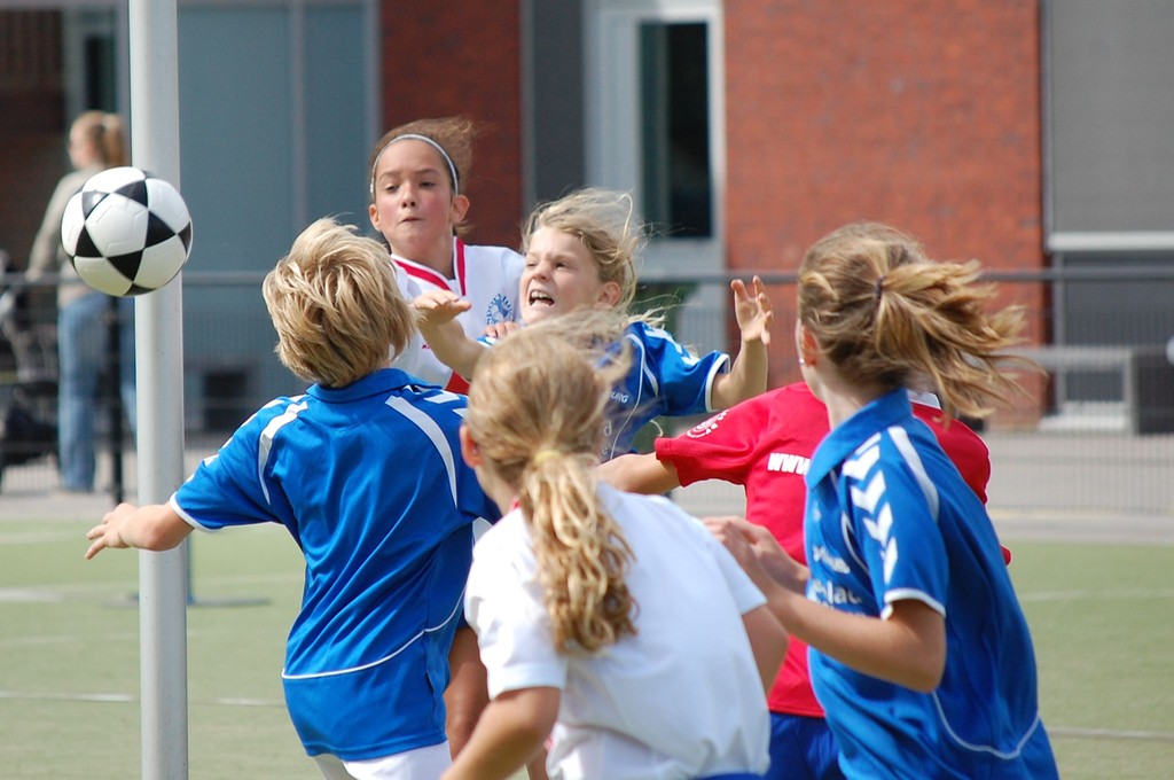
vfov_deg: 5.2
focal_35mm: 262
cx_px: 587
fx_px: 8549
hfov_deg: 7.9
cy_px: 390
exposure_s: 1/800
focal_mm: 175
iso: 400
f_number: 5.6
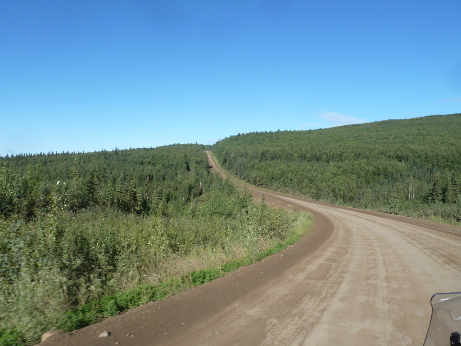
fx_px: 333
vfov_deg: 54.9
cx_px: 230
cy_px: 173
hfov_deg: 69.4
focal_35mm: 25
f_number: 4.5
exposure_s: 1/400
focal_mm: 4.1
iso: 80
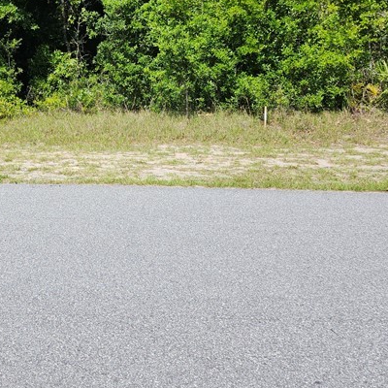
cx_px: 33
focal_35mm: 52
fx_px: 659
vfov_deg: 32.0
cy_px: 81
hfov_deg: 31.2
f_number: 1.8
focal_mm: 5.54
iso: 25
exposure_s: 1/1361
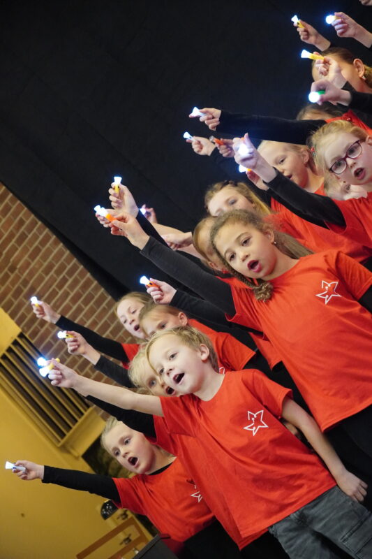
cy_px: 280
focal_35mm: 99
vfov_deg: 20.6
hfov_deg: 13.8
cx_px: 186
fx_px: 1535
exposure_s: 1/60
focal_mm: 66
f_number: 5
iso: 6400
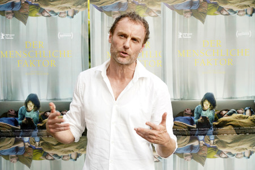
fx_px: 602
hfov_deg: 23.9
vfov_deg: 16.0
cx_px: 128
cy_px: 85
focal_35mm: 85
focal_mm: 85
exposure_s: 1/125
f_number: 7.1
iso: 800
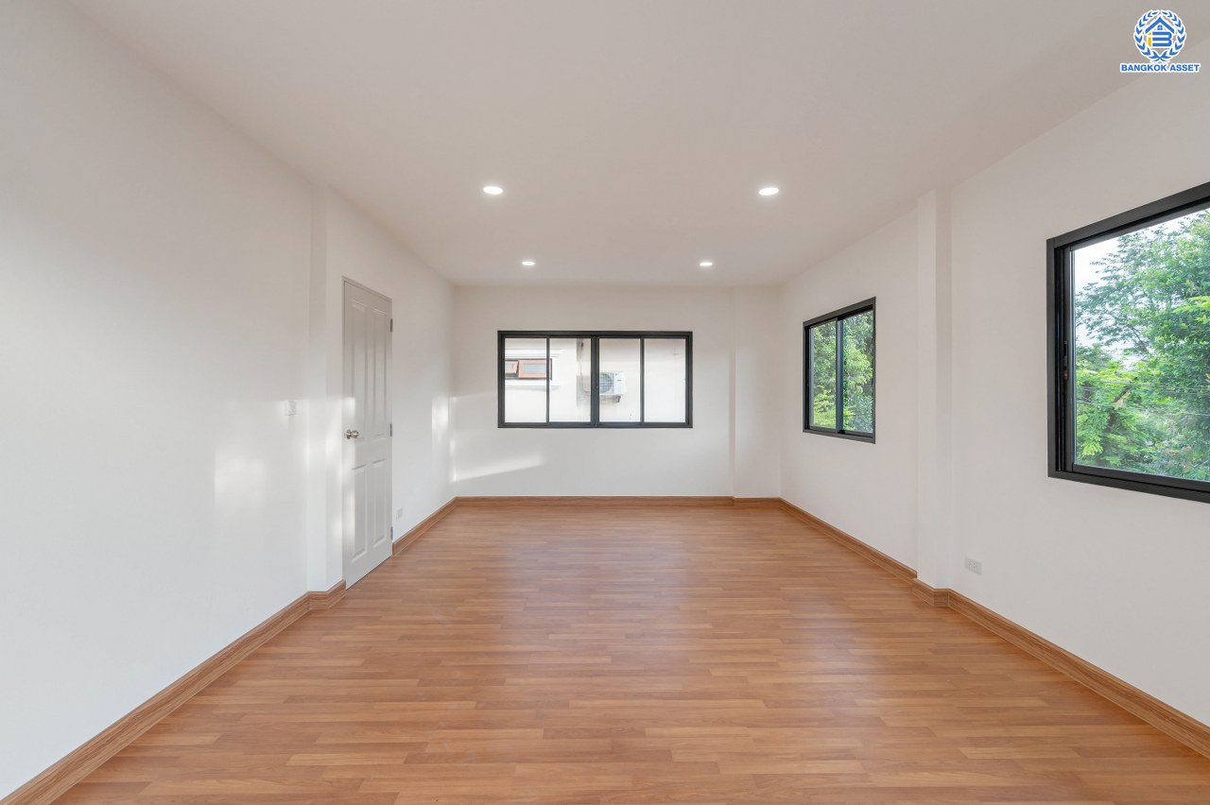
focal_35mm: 16
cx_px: 605
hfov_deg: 98.6
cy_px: 402
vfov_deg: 75.4
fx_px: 521
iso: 100
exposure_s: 1/100
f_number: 5.6
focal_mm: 15.5
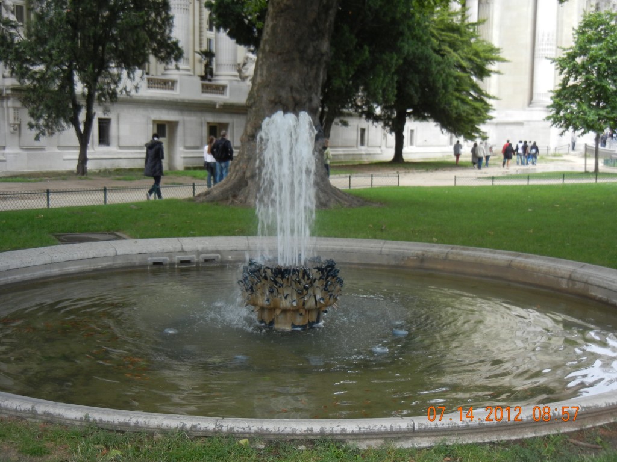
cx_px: 308
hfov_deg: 42.1
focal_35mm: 45
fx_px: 802
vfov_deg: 32.2
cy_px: 231
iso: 160
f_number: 3.8
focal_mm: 8.1
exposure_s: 1/78.3
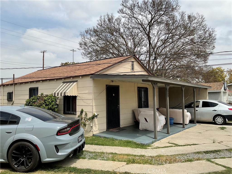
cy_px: 87
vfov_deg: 48.2
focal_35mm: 29
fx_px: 194
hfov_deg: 61.7
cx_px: 116
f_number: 1.8
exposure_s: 1/2227
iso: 16
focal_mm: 3
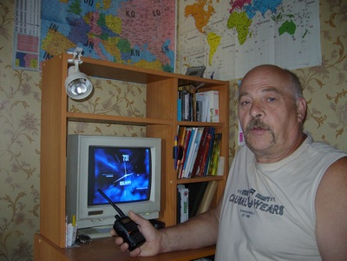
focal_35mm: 35
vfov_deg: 40.7
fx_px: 351
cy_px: 130
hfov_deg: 52.6
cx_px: 174
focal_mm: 5.8
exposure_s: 1/8
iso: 100
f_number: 2.8
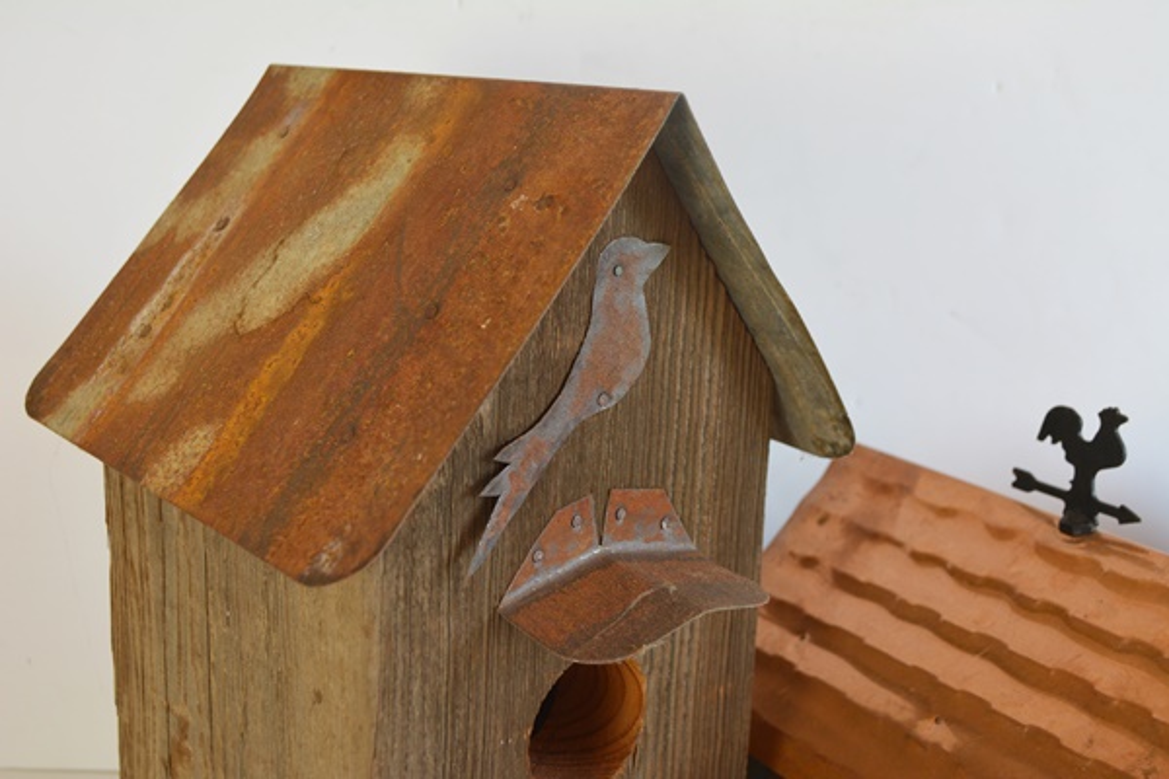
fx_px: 1412
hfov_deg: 45.0
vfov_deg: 30.8
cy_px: 390
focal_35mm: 44
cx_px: 584
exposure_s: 1/125
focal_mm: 29
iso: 400
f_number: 5.6
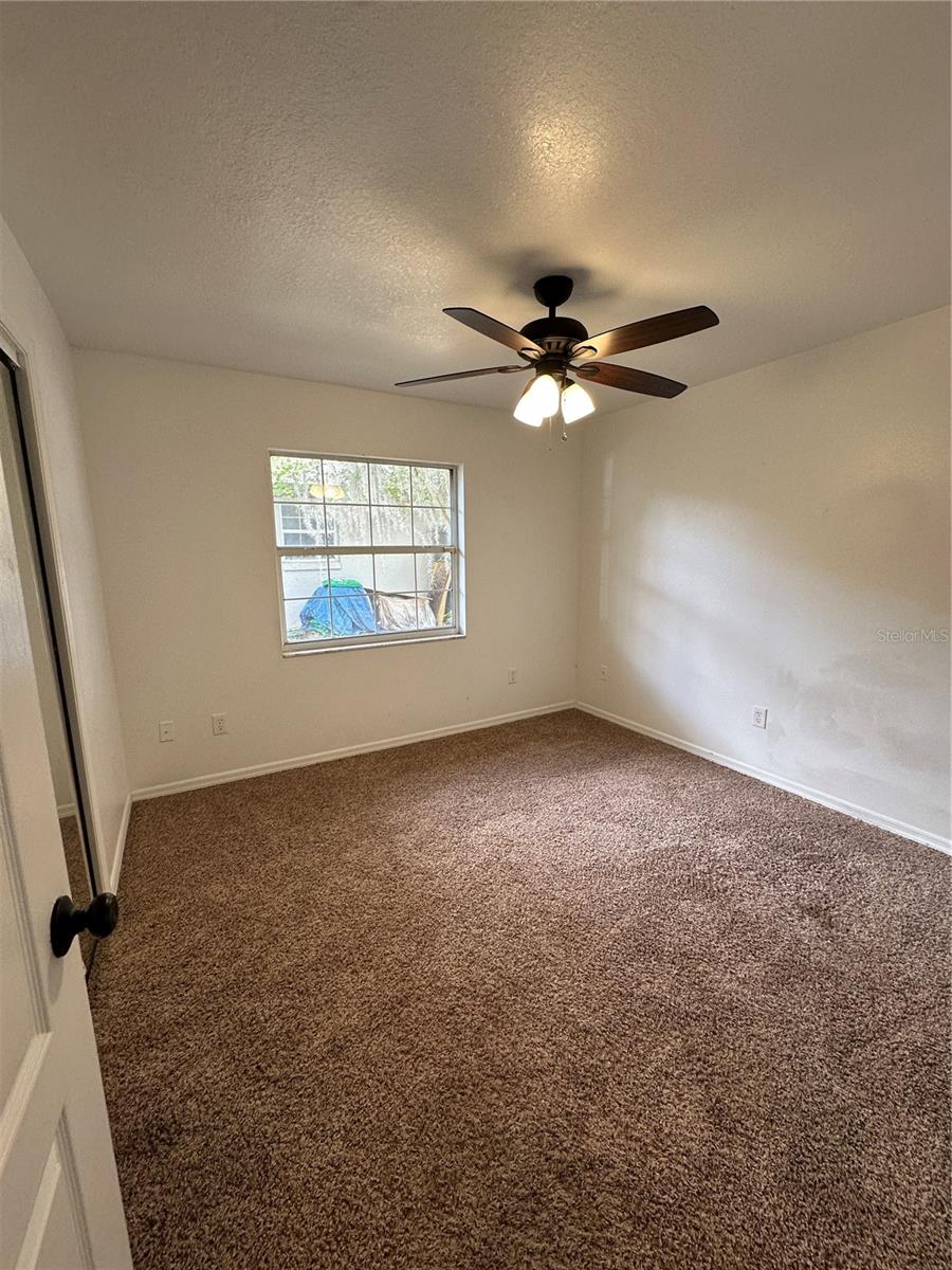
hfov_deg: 85.7
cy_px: 635
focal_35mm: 14
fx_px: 513
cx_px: 476
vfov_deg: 102.1
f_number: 2.2
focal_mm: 2.22
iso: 125
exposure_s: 1/120
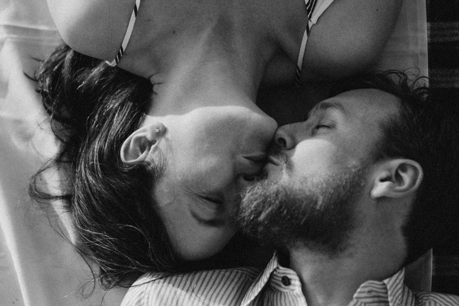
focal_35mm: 72
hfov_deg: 27.9
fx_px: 918
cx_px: 160
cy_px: 124
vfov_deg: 18.9
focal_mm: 35
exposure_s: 1/1250
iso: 100
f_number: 1.4
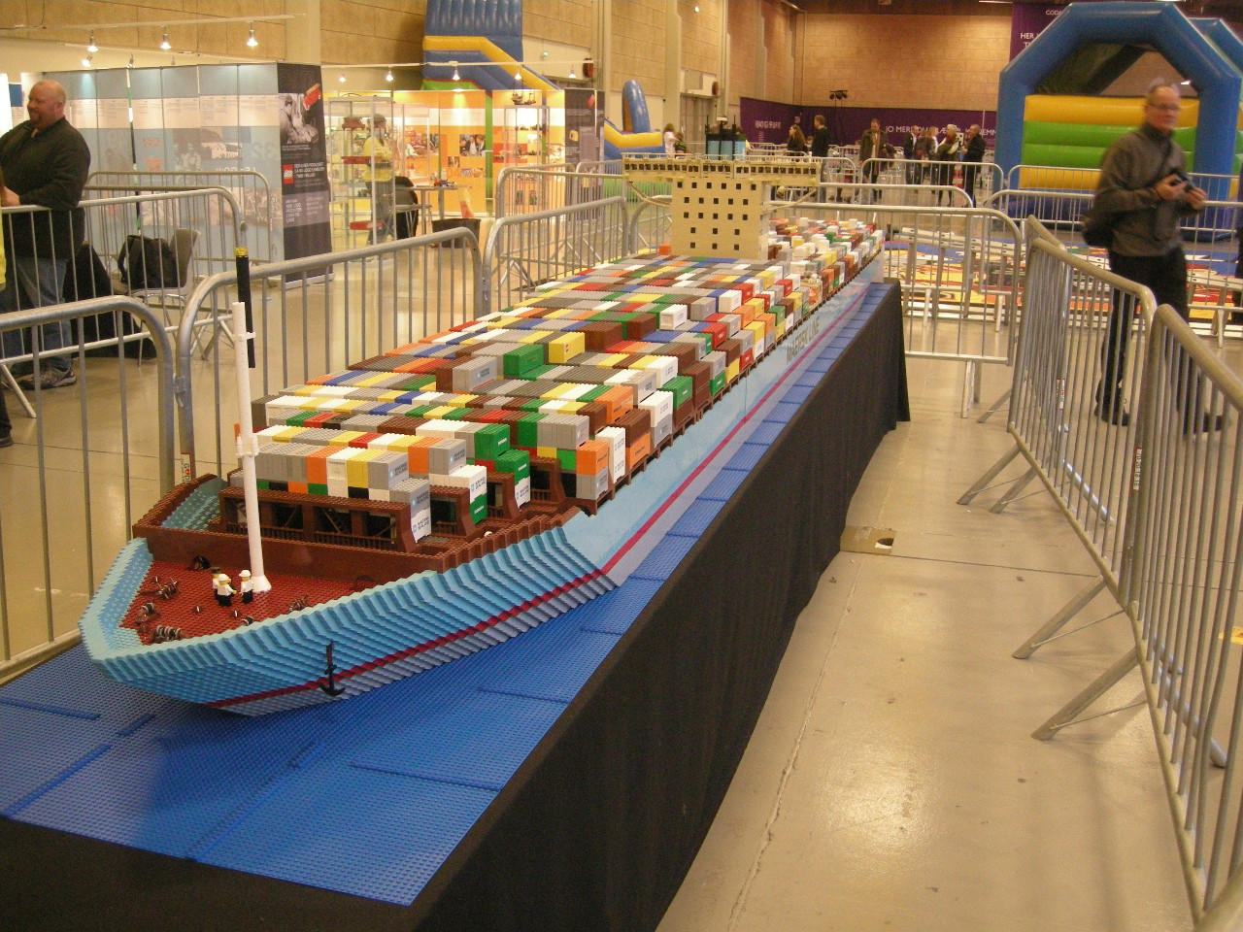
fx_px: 1293
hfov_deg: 51.4
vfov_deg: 39.7
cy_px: 466
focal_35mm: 36
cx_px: 622
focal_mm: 7.5
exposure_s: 1/17.6
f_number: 2.7
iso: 400
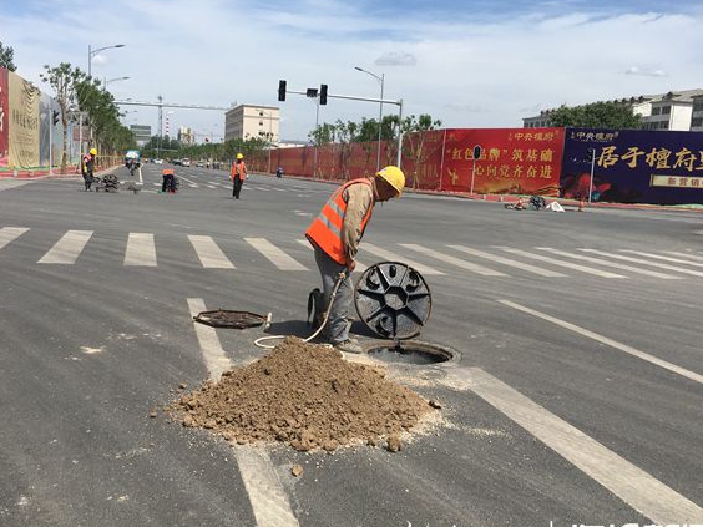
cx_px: 334
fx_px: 731
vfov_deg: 39.6
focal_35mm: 36
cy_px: 290
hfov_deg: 51.3
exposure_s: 1/2747
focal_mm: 4.15
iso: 25
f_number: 2.2
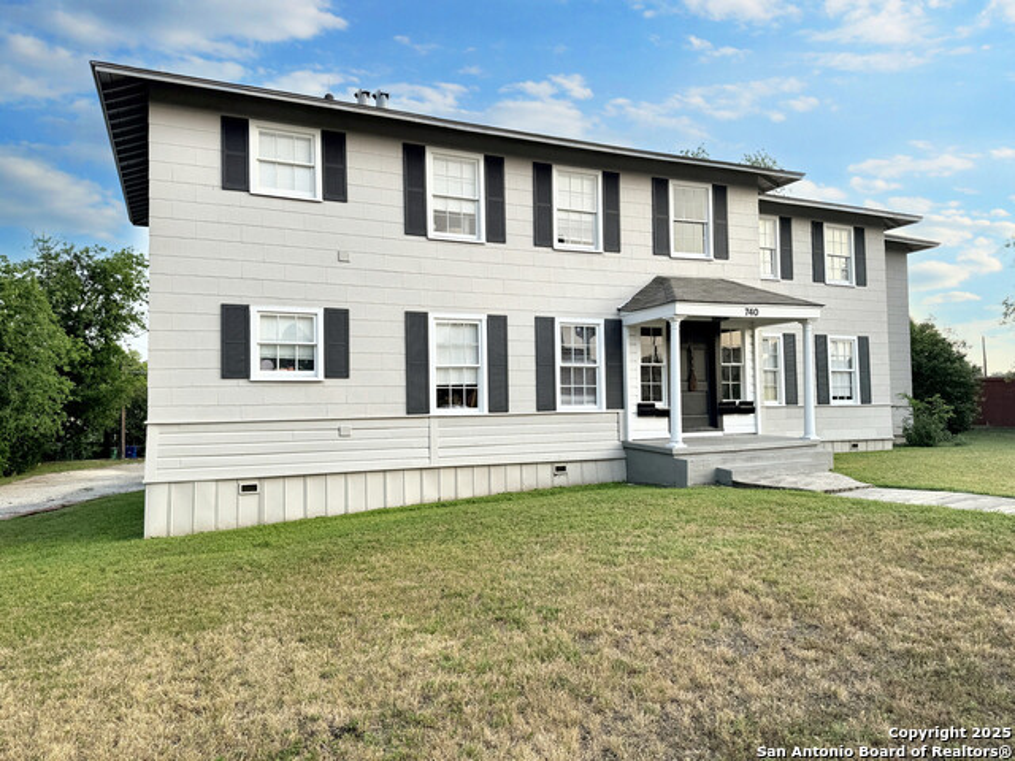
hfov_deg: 71.6
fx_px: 704
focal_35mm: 24
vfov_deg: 56.8
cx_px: 508
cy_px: 380
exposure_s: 1/1151
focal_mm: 6.8
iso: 80
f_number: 1.8
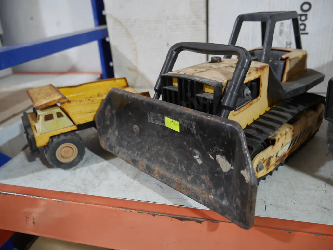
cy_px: 125
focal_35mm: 28
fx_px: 269
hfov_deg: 63.4
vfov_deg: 49.8
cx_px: 166
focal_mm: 14
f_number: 3.5
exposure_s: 1/60
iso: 1250
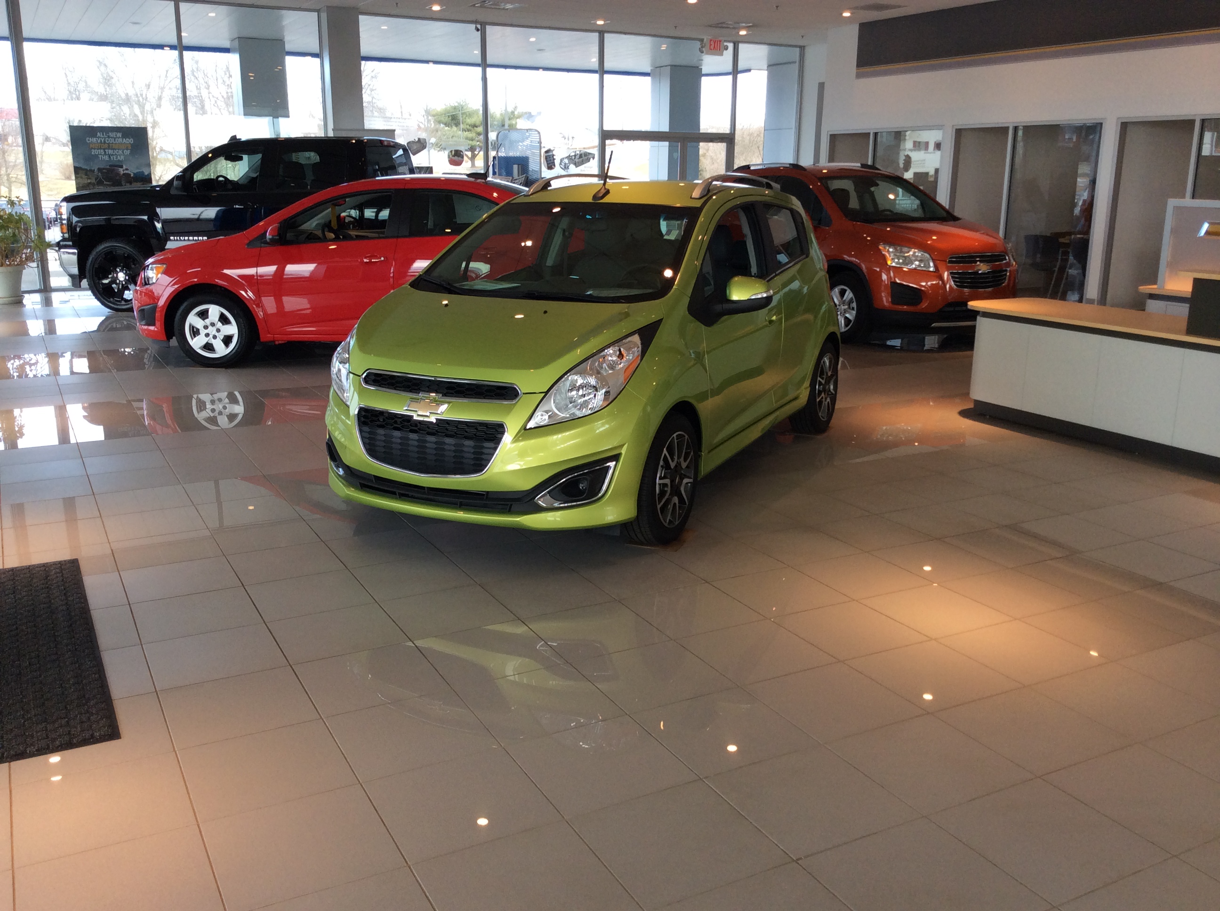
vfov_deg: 42.8
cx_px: 610
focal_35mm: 33
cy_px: 456
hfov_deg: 55.4
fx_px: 1161
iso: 32
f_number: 2.4
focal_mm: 3.3
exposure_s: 1/124
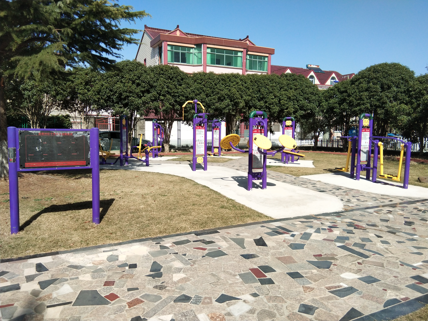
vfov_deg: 45.4
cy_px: 160
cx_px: 214
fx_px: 383
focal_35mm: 31
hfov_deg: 58.4
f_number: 2.2
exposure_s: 1/1004
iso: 50
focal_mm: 3.69
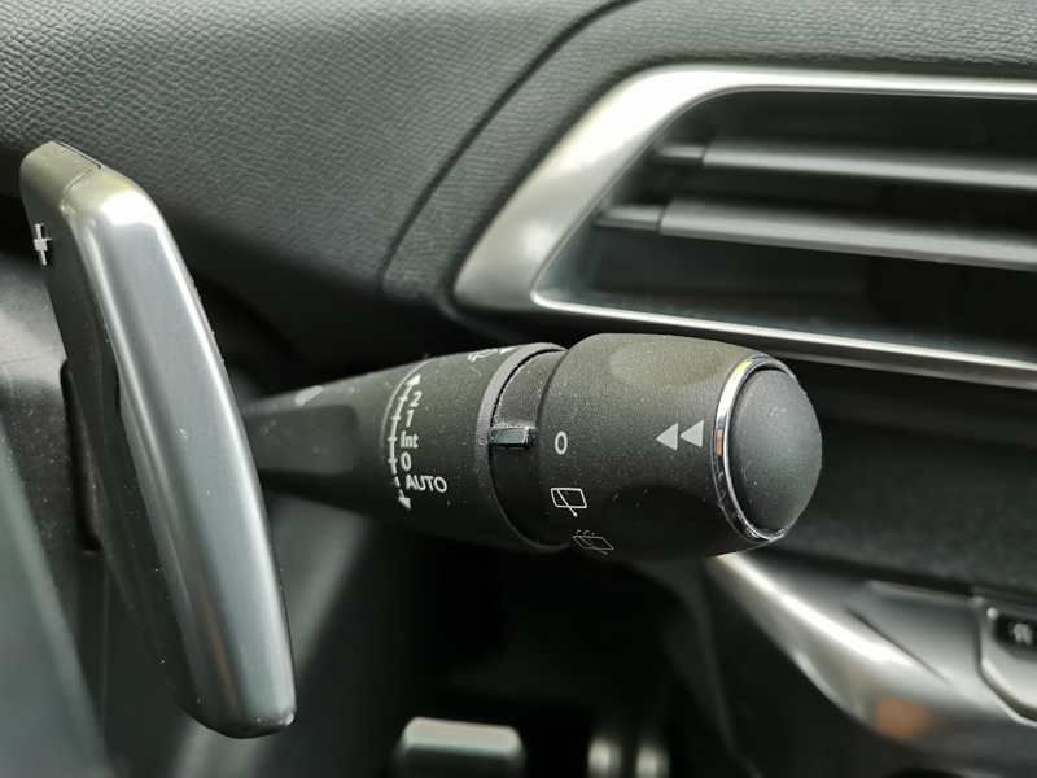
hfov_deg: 65.3
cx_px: 518
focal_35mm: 27
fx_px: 809
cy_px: 389
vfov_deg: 51.4
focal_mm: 5.58
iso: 400
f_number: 1.8
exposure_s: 1/100
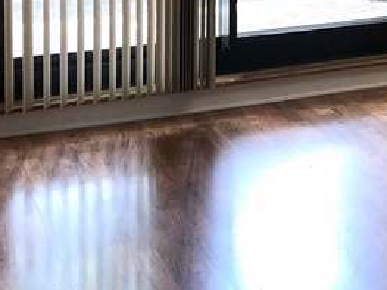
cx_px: 500
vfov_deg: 12.8
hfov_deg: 17.0
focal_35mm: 109
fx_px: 1218
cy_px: -153
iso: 40
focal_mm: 3.99
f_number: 1.8
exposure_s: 1/24
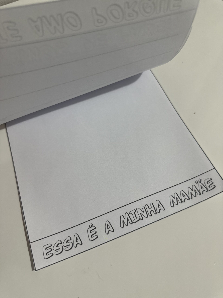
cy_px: 149
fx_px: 206
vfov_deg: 71.6
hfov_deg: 56.8
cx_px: 112
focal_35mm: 24
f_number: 1.78
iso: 250
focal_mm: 6.86
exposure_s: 1/120
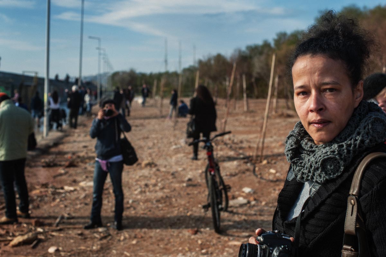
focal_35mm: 50
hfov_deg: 39.6
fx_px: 536
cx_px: 193
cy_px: 128
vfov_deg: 26.9
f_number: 5.6
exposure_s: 1/1500
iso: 250
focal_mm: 50
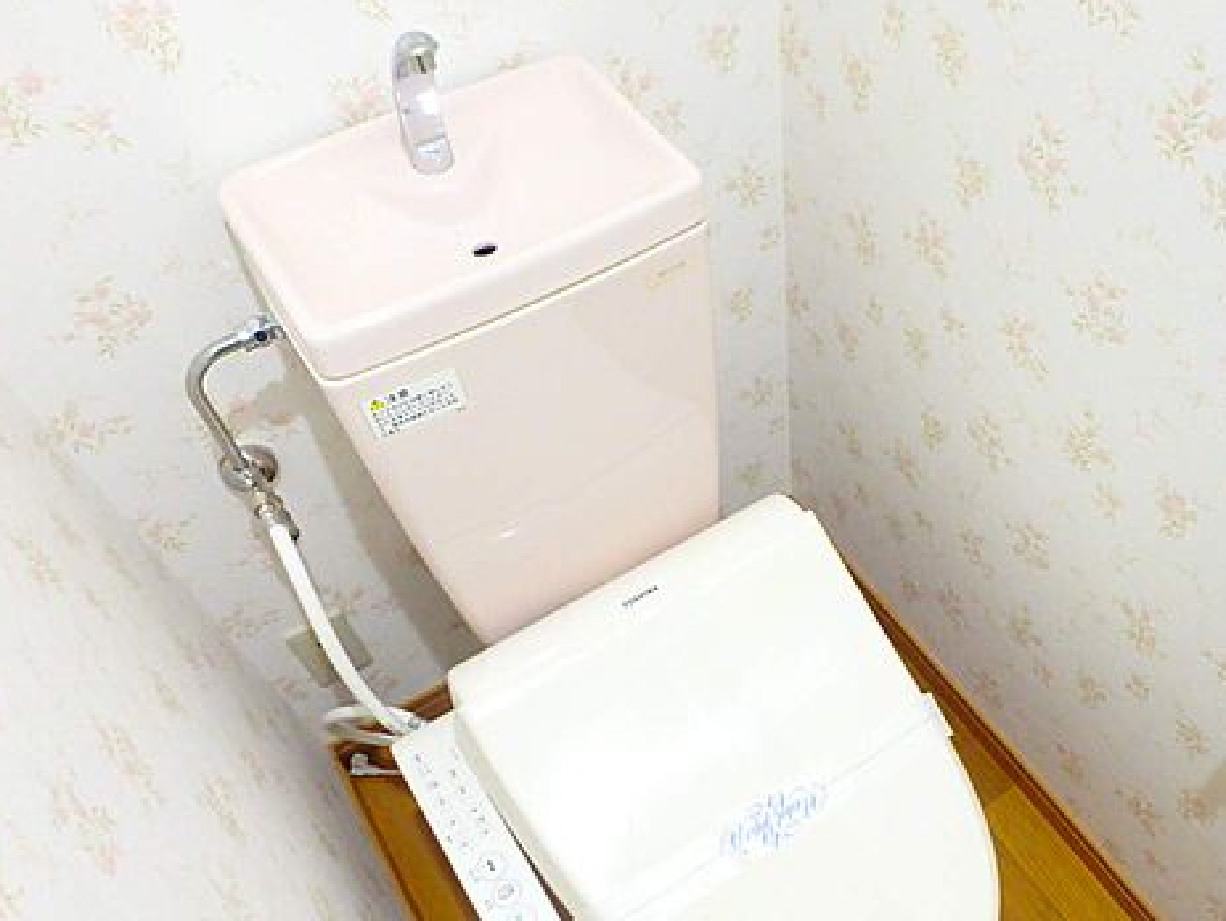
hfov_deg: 60.2
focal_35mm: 29
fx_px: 1028
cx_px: 816
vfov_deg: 47.8
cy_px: 582
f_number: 3.5
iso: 640
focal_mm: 3.7
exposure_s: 1/30
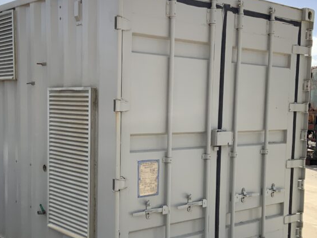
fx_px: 485
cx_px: 139
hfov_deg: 36.1
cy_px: 150
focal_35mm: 53
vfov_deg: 27.4
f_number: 1.8
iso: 20
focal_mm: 3
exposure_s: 1/2538
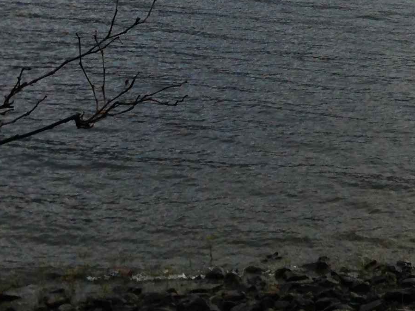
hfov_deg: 15.6
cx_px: 542
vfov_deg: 11.7
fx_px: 1438
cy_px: -171
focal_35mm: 120
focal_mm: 4.12
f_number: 2.4
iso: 50
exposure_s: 1/1130
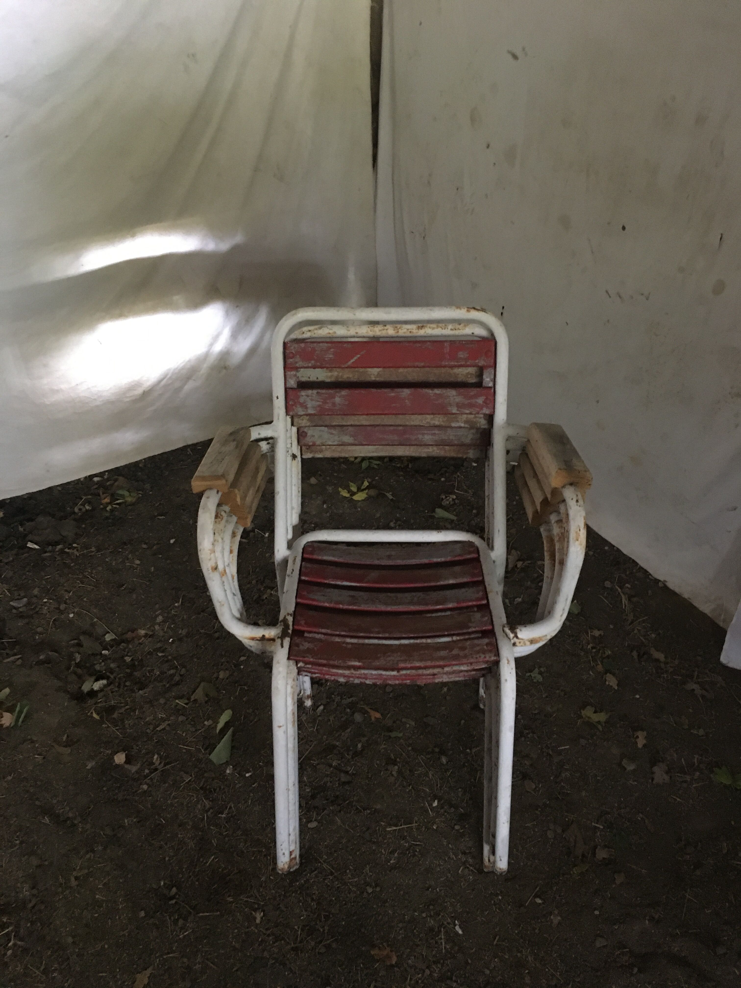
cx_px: 370
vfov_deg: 61.7
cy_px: 494
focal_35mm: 29
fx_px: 828
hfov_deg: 48.2
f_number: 2.2
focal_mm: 4.15
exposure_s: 1/17
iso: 400
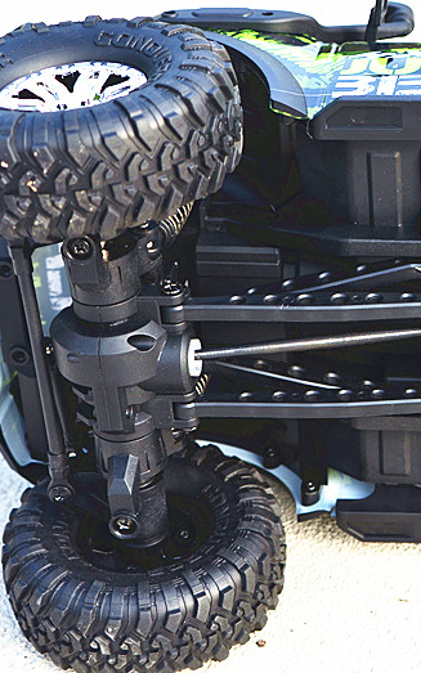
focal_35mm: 98
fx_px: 1799
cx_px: 478
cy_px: 339
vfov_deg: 21.2
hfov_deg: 13.1
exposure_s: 1/160
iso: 100
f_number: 5.6
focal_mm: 42
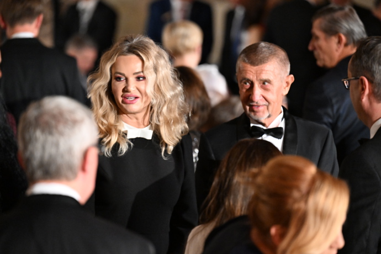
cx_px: 190
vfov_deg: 6.9
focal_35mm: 200
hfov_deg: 10.3
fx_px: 2117
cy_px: 127
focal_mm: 200
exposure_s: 1/200
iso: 8000
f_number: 3.5
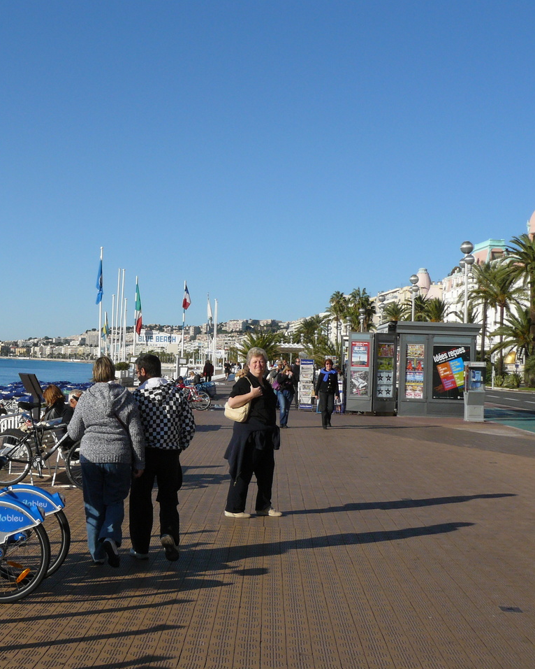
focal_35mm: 47
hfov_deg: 31.1
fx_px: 930
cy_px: 335
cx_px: 90
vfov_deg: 39.5
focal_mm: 6
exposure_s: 1/500
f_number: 6.3
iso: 100
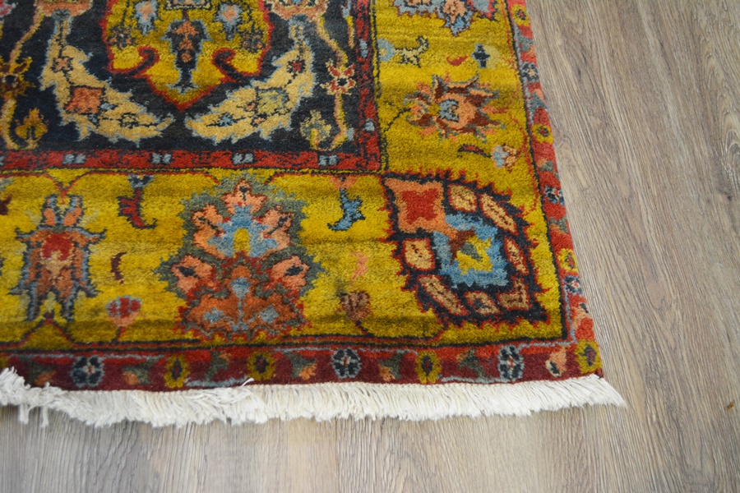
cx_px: 370
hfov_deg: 49.6
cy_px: 246
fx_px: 802
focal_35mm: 39
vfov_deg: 34.2
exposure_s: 1/60
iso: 800
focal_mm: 26
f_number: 4.2
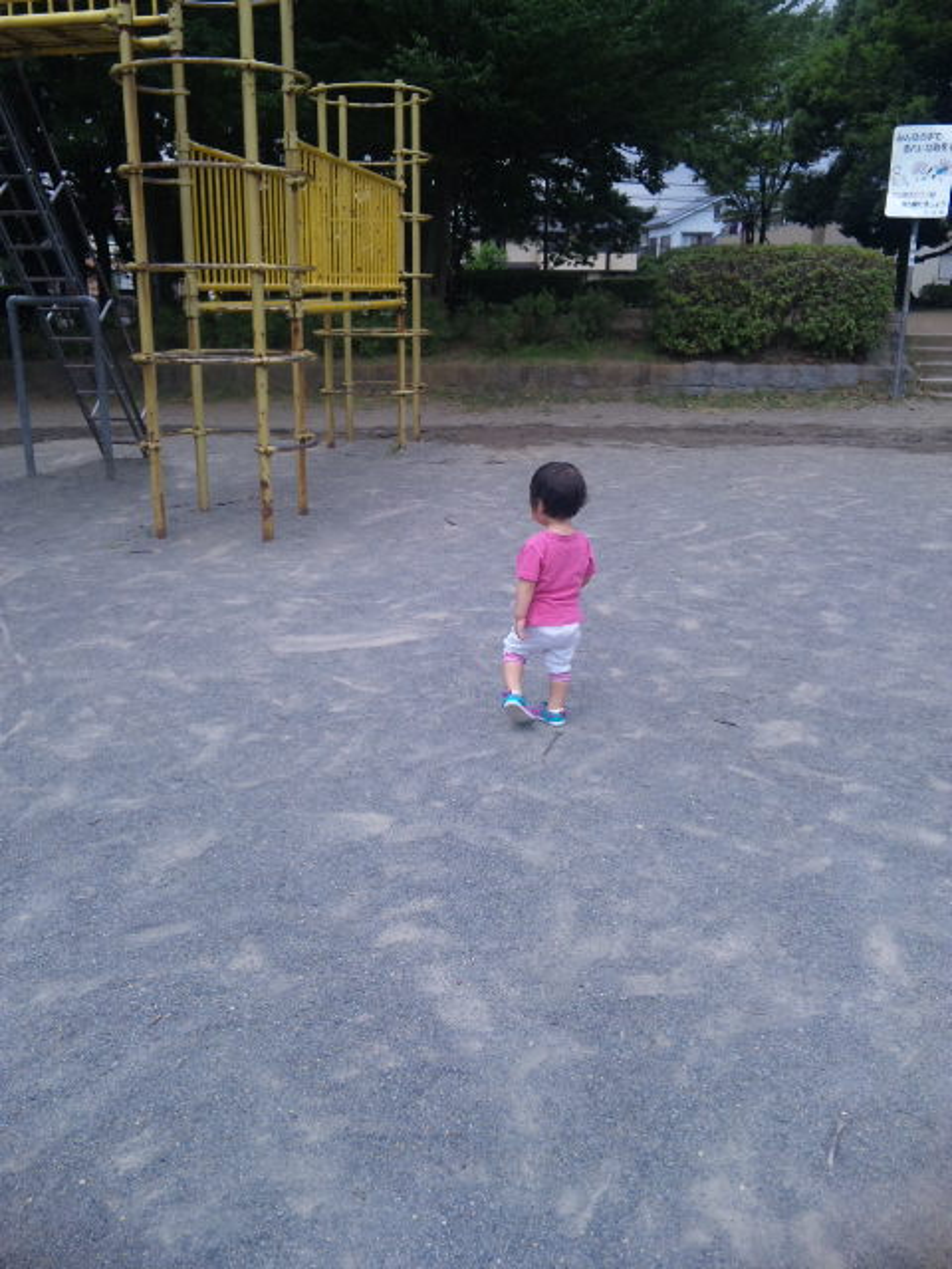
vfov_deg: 61.7
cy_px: 634
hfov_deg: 48.2
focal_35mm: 29
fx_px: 1063
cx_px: 476
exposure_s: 1/125
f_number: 2.8
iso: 100
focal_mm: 4.82
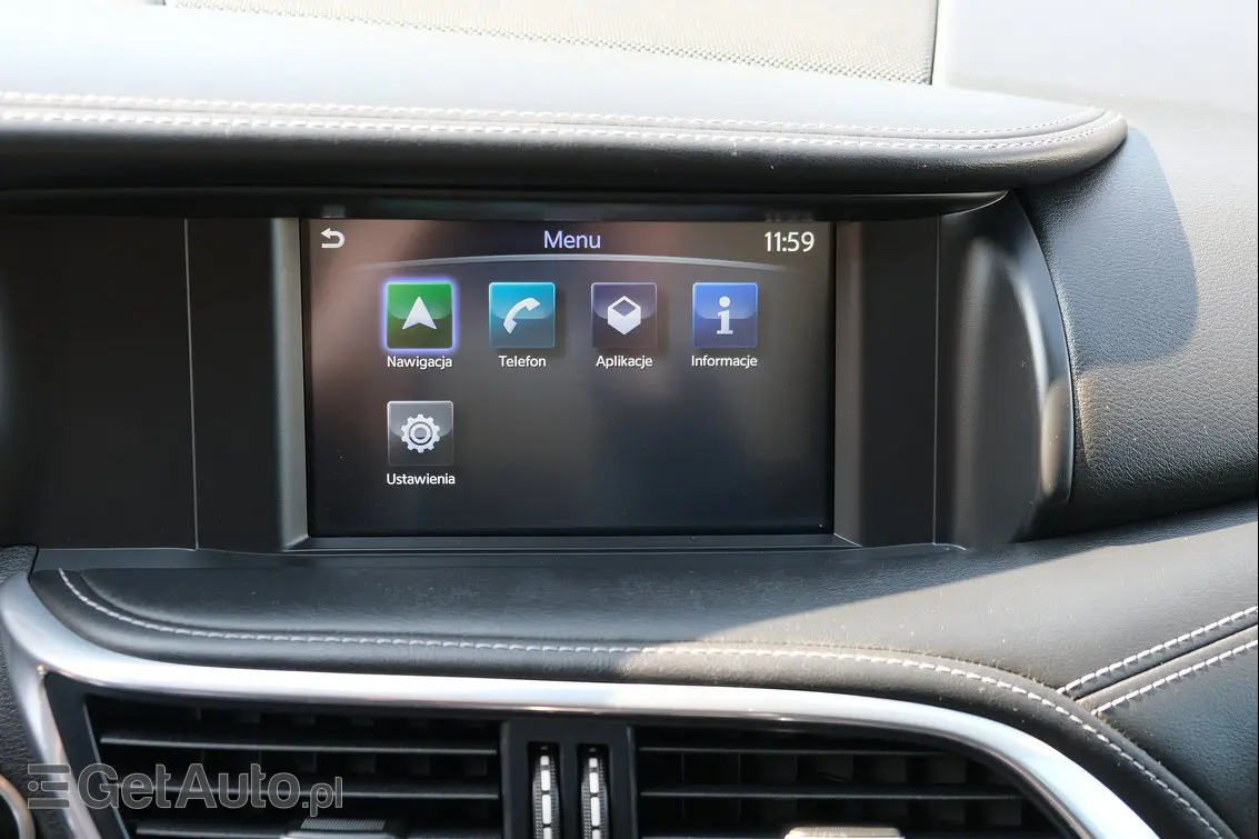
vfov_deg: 29.9
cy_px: 420
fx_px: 1573
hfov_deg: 43.6
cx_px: 630
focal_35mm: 45
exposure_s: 1/60
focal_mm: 30.2
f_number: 3.6
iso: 320
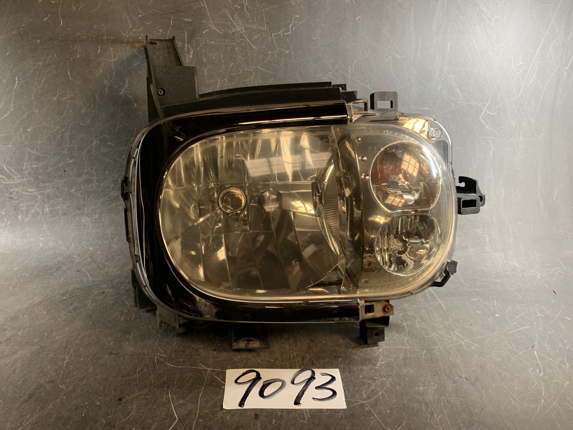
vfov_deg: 53.1
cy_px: 215
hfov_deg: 67.3
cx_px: 286
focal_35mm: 26
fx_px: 430
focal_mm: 4.25
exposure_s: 1/77
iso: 100
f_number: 1.8
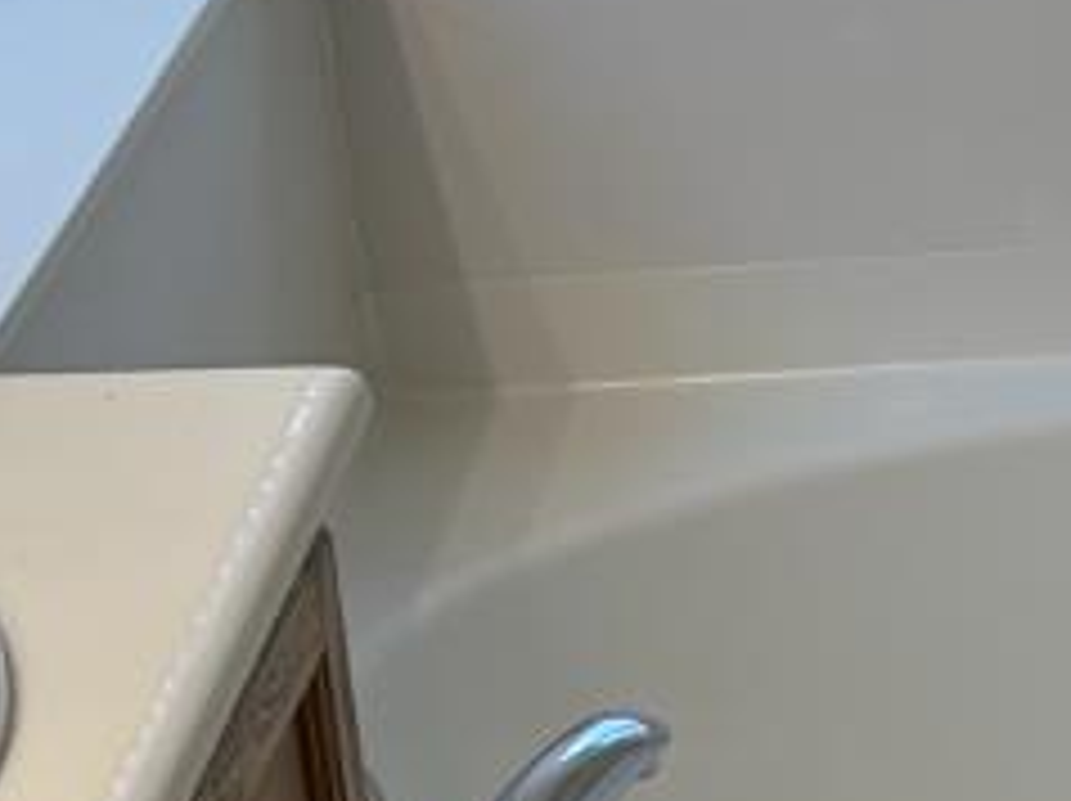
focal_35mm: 164
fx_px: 5069
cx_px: 486
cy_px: 1384
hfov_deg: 12.1
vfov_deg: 8.7
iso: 40
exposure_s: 1/120
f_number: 1.5
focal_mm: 5.7
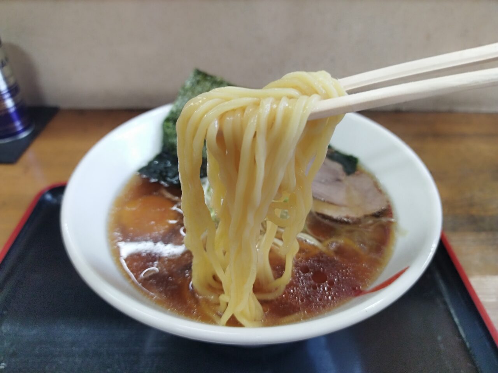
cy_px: 186
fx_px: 388
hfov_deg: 65.3
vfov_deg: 51.4
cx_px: 249
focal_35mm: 27
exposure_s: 1/50
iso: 97
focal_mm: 4.7
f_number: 1.79
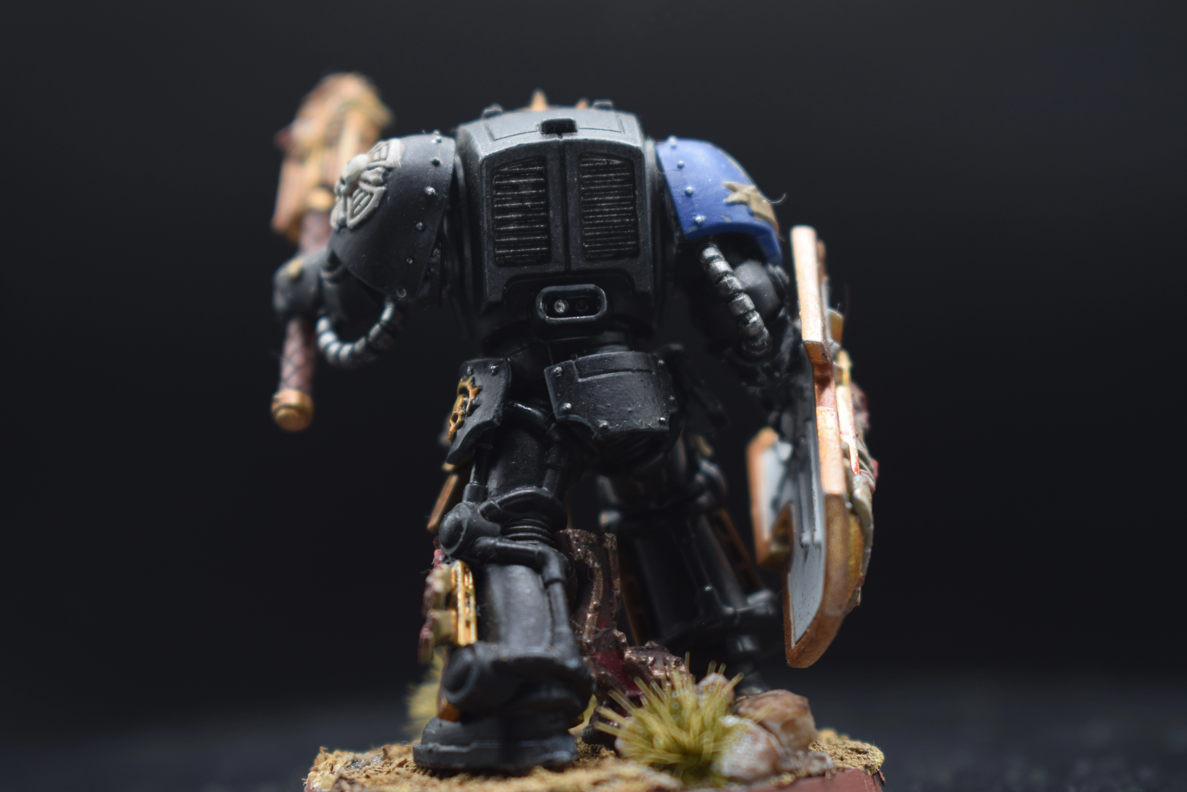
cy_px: 396
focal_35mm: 78
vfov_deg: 17.5
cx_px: 594
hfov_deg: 26.0
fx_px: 2572
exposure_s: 1/20
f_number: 5.6
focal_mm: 52
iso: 100
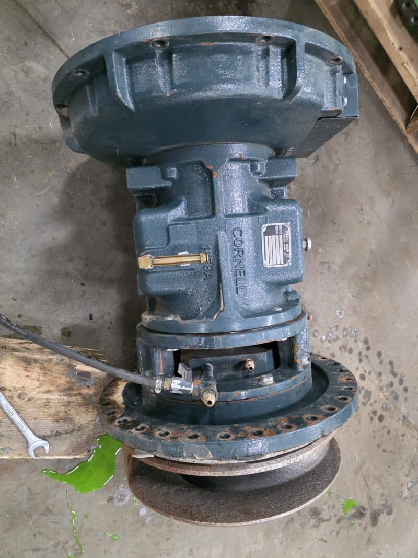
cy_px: 279
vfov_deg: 73.9
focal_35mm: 23
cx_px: 209
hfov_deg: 58.9
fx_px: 370
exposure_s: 1/120
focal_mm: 6.3
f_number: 1.7
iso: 2000
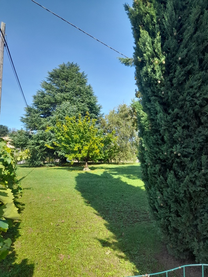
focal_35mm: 25
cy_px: 138
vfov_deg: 69.4
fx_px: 200
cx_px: 104
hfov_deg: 54.9
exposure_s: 1/358
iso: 20
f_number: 2
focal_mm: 4.6
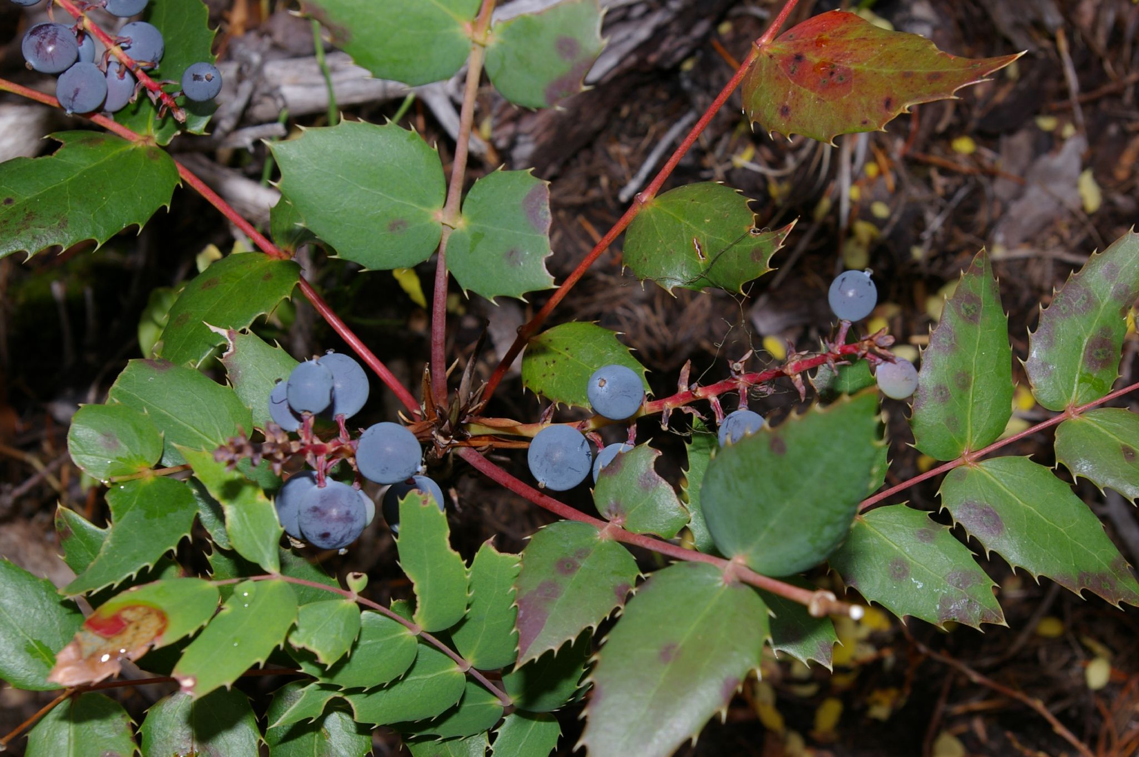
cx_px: 570
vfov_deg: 22.6
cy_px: 378
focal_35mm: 60
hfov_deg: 33.4
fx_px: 1896
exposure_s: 1/60
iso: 200
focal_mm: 40
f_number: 13
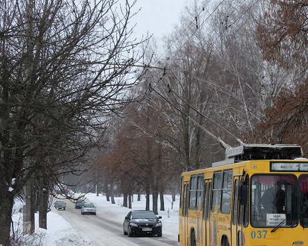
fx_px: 793
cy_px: 174
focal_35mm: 87
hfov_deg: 21.6
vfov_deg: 17.6
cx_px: 265
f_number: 4.2
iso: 640
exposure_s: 1/400
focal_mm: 26.6
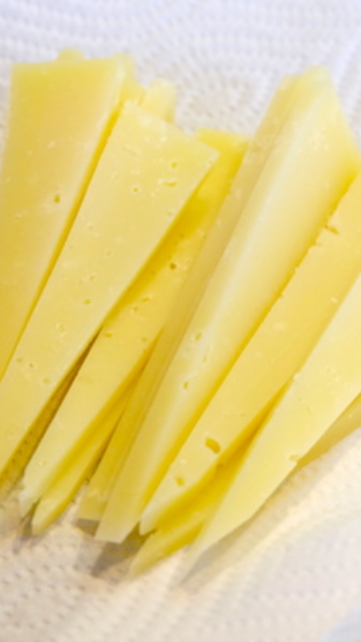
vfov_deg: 19.3
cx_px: 244
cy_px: 321
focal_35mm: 111
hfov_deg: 10.9
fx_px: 1887
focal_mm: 46.7
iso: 1600
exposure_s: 1/60
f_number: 5.6
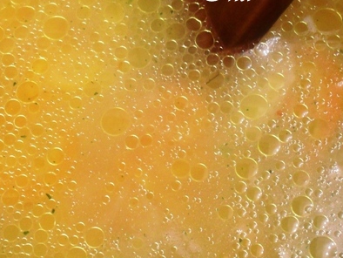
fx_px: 704
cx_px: 125
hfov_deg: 27.3
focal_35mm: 71
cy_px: 153
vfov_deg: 20.7
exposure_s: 1/10
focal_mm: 6.3
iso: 200
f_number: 3.2
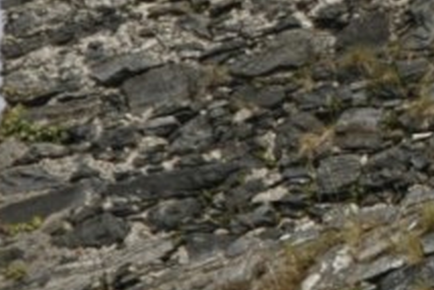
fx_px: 14389
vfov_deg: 1.2
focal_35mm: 1193
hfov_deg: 1.7
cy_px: -499
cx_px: 1211
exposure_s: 1/640
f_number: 6.3
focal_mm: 105
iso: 200
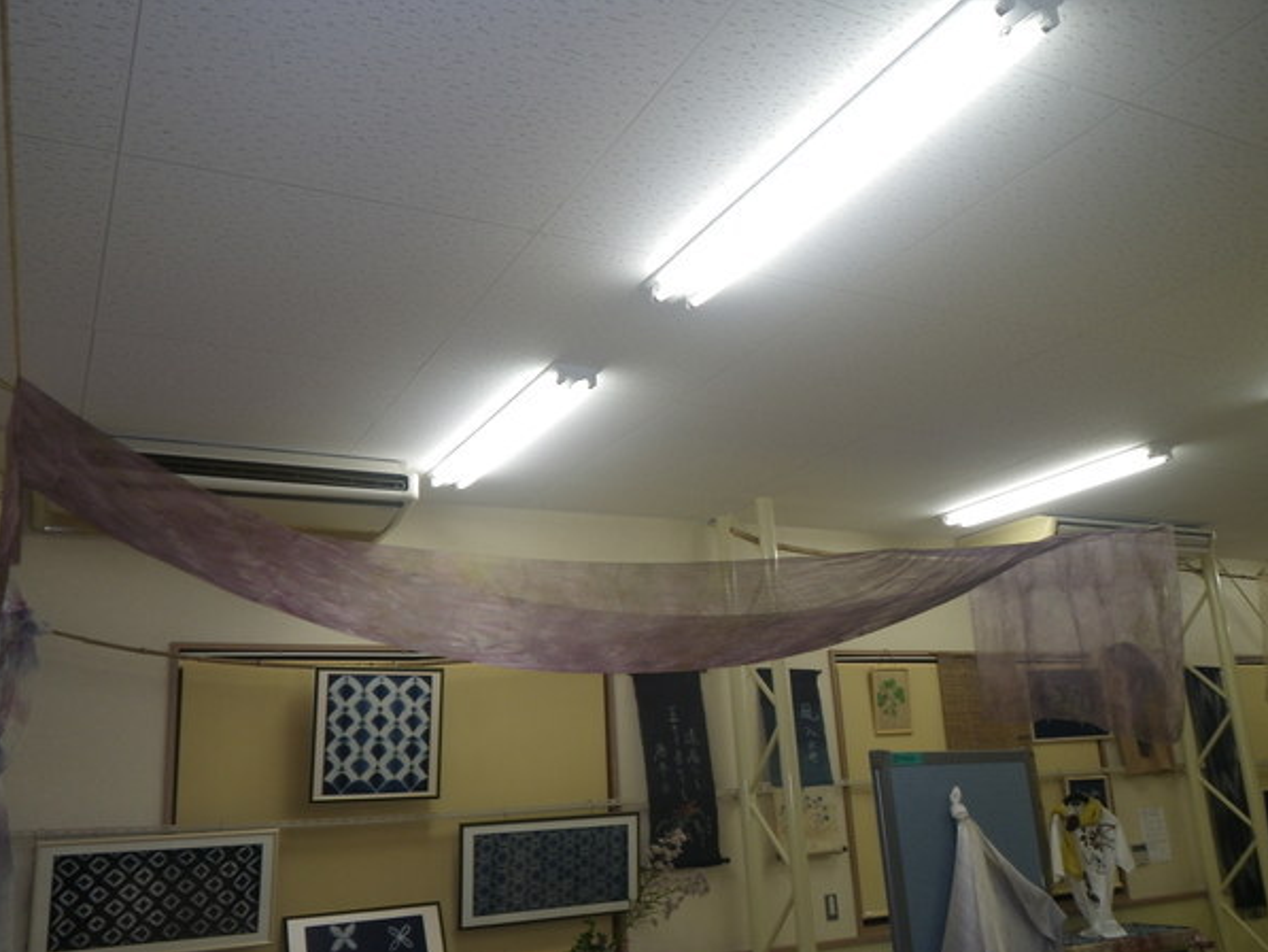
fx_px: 1099
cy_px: 508
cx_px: 605
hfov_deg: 59.9
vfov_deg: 46.8
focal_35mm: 30
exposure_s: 1/50
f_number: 3.5
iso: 80
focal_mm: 5
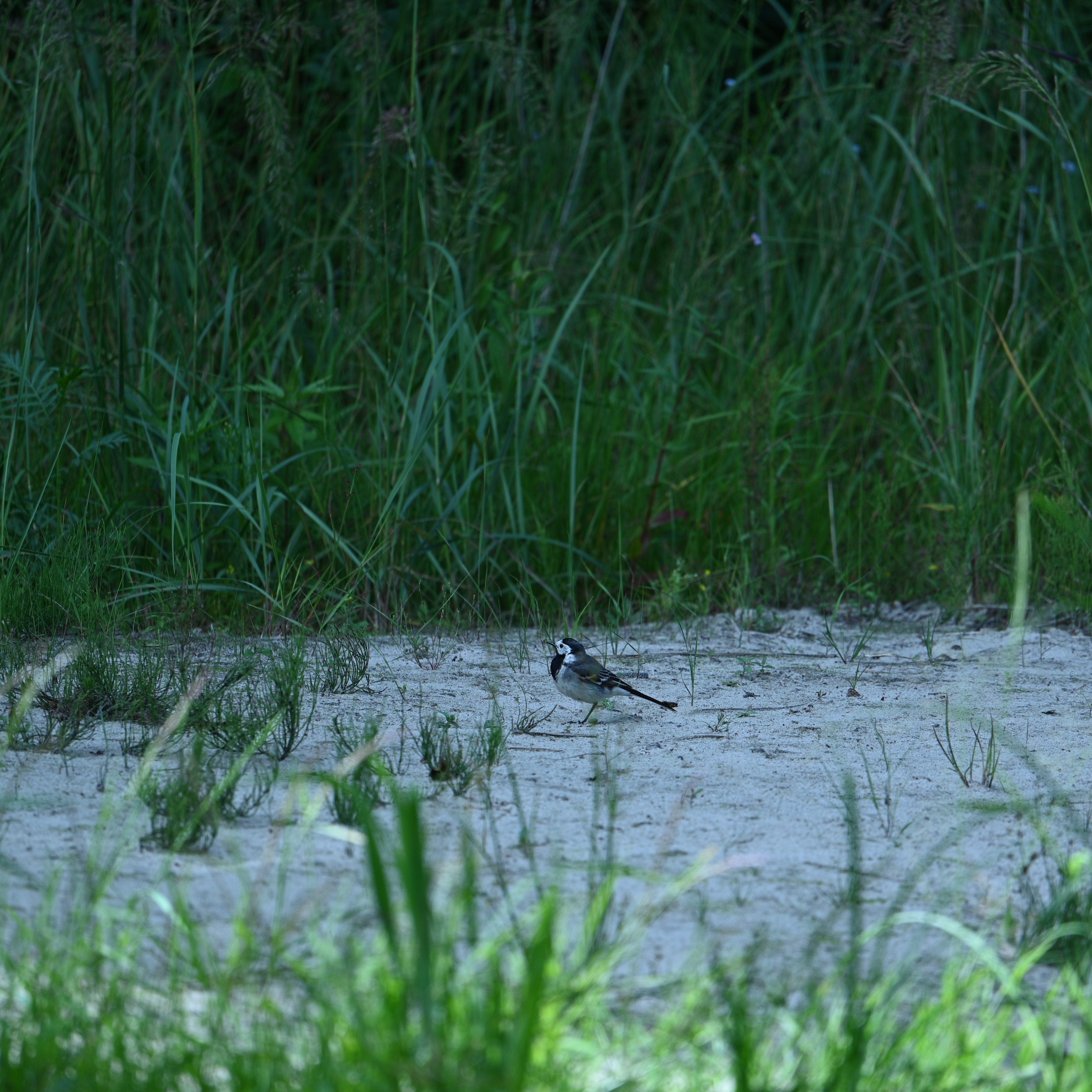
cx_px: 666
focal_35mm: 639
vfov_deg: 2.7
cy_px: 546
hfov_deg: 2.7
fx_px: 22806
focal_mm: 500
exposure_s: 1/125
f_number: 6.7
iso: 100
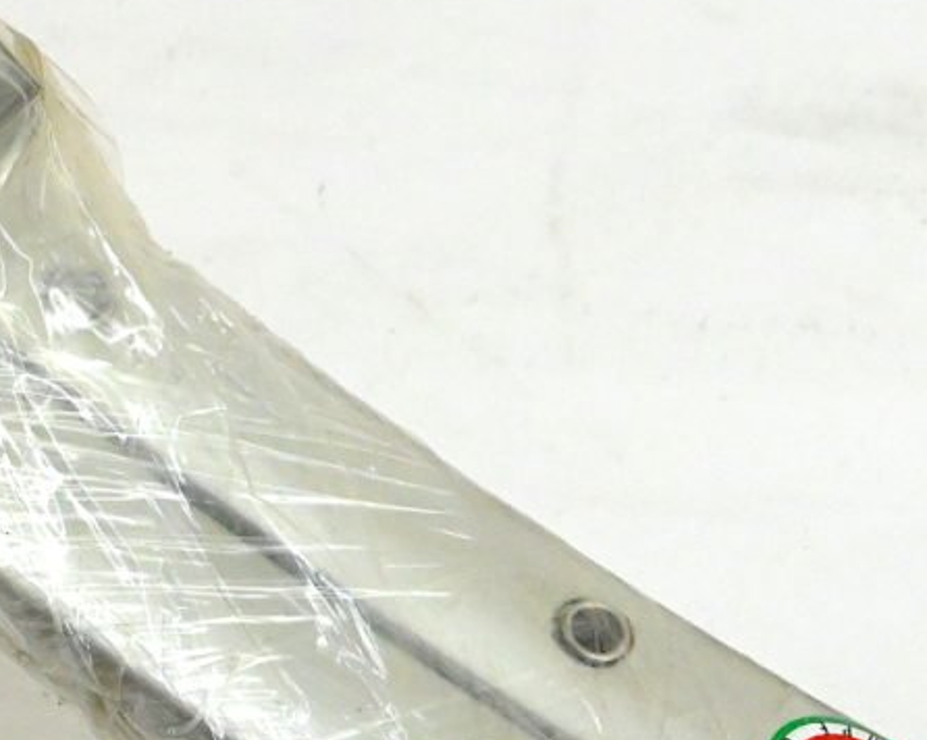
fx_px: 7757
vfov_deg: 5.5
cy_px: 533
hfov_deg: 6.8
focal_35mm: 283
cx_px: 1043
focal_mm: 70
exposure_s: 1/400
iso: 7200
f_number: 16
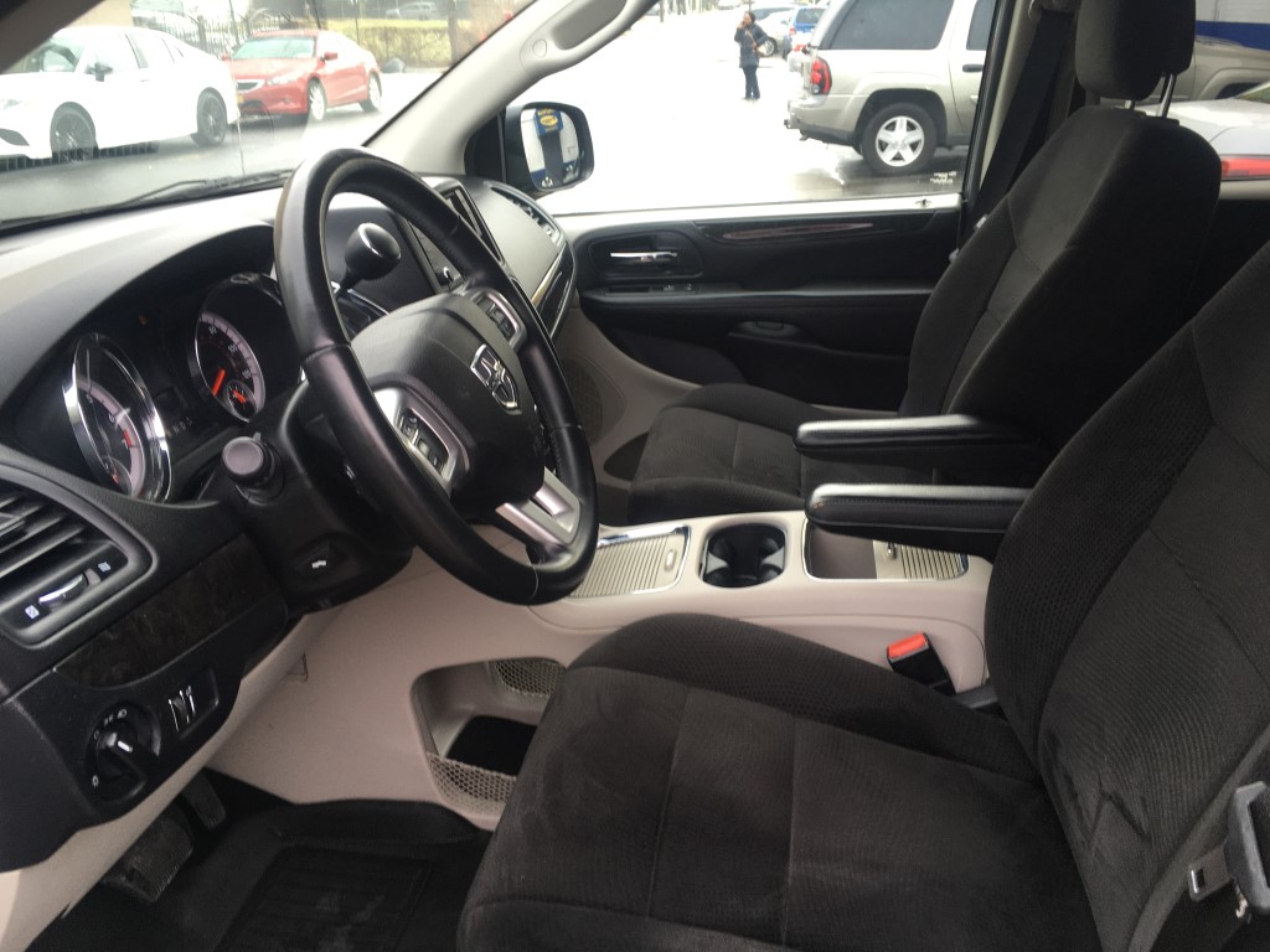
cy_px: 476
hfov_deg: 61.7
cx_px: 635
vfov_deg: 48.2
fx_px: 1064
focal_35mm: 29
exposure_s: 1/60
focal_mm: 4.15
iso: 25
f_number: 2.2
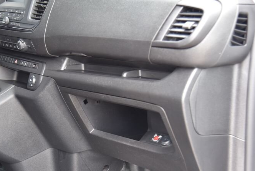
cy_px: 70
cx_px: 63
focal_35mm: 74
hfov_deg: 27.0
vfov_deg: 18.4
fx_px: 525
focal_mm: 48
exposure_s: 1/20
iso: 500
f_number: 4
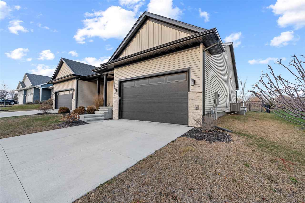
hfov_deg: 96.7
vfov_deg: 73.7
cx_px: 152
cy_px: 102
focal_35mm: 16
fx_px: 136
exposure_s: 1/125
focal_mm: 16
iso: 250
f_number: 9
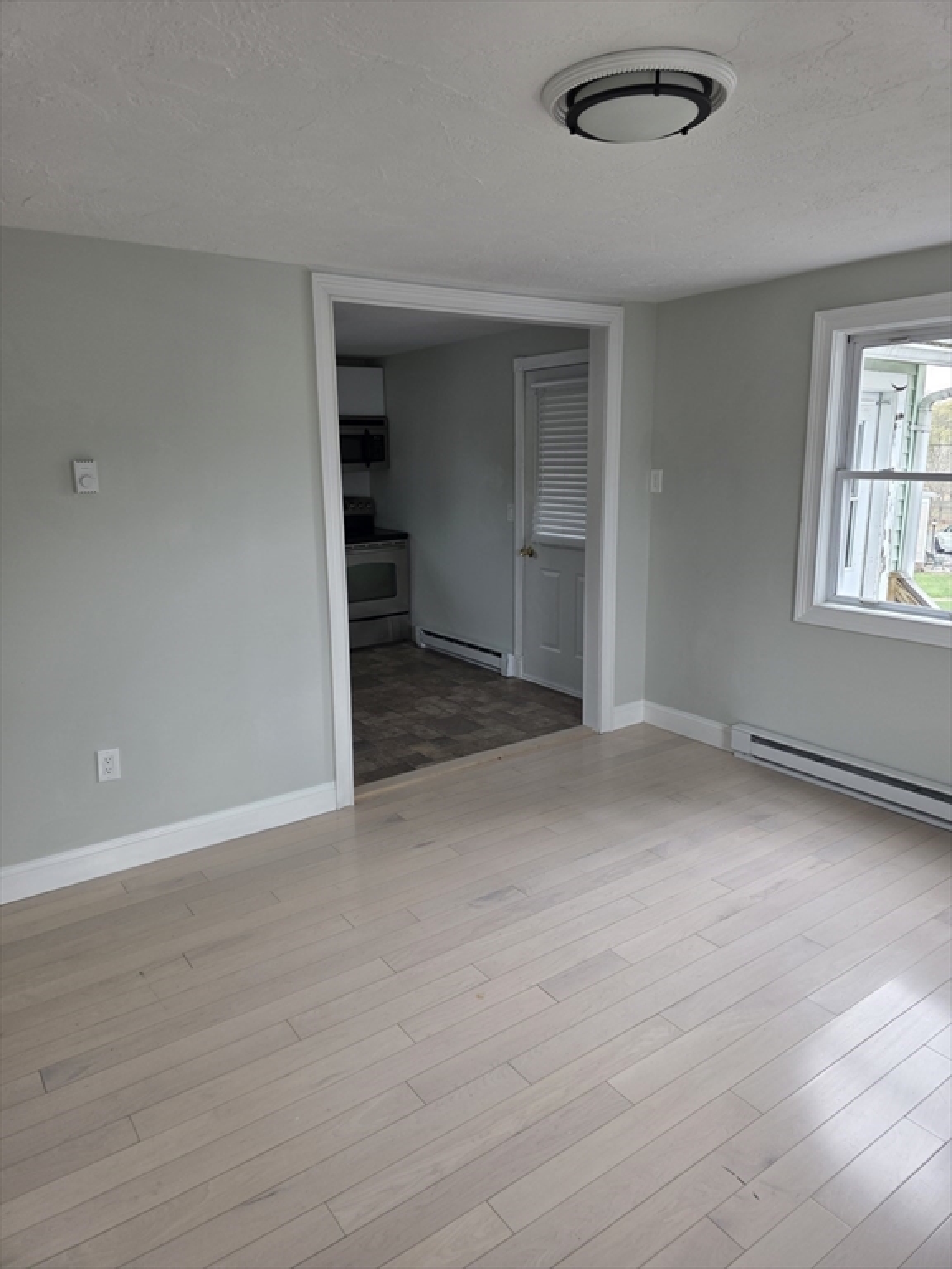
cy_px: 634
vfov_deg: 73.9
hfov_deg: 58.9
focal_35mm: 23
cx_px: 476
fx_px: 843
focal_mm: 6.3
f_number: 1.7
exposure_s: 1/180
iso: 80
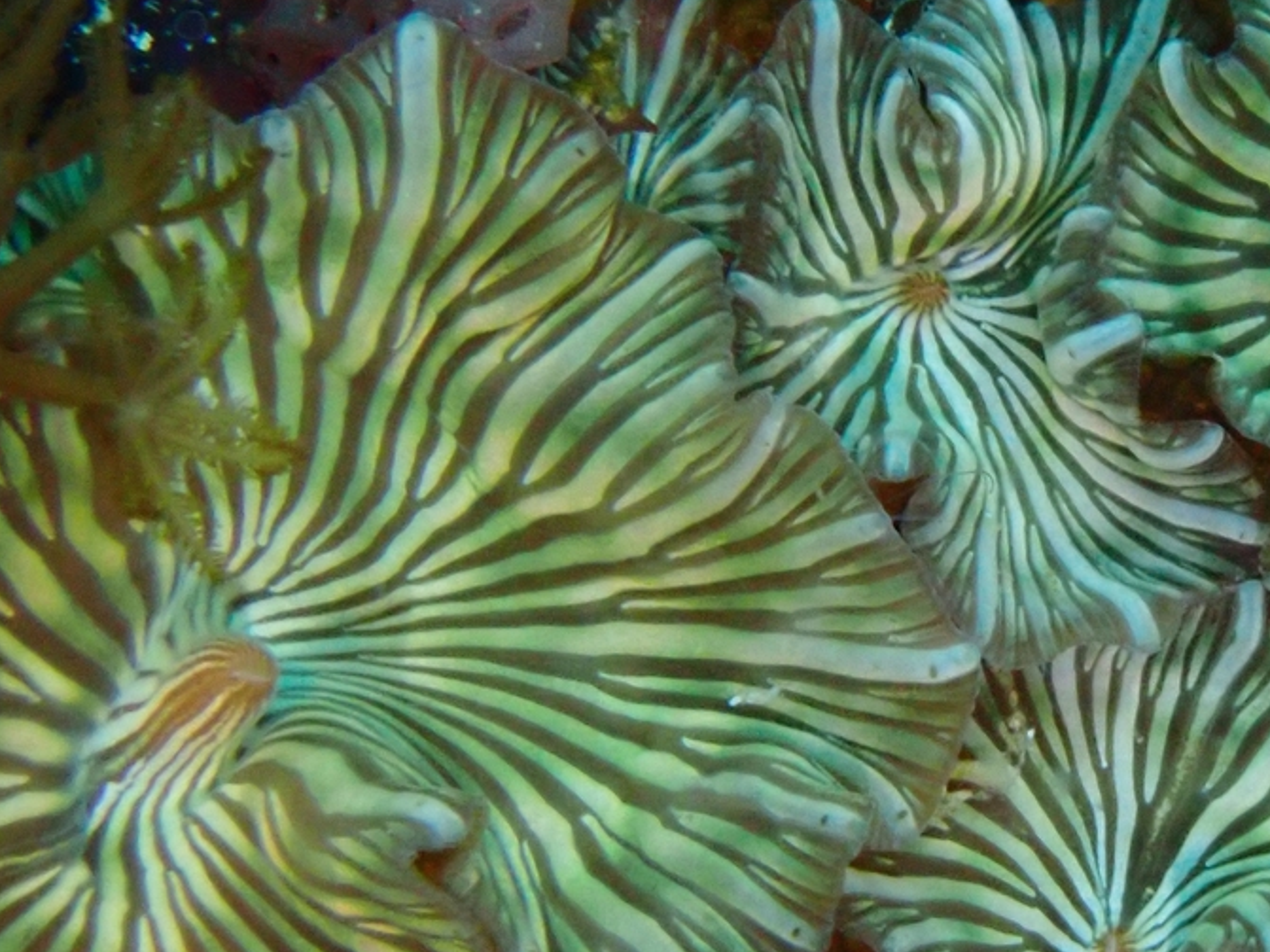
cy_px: 554
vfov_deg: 8.7
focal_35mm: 170
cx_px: 1011
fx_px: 6236
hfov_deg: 11.6
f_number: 6.3
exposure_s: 1/200
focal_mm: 18
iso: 1000
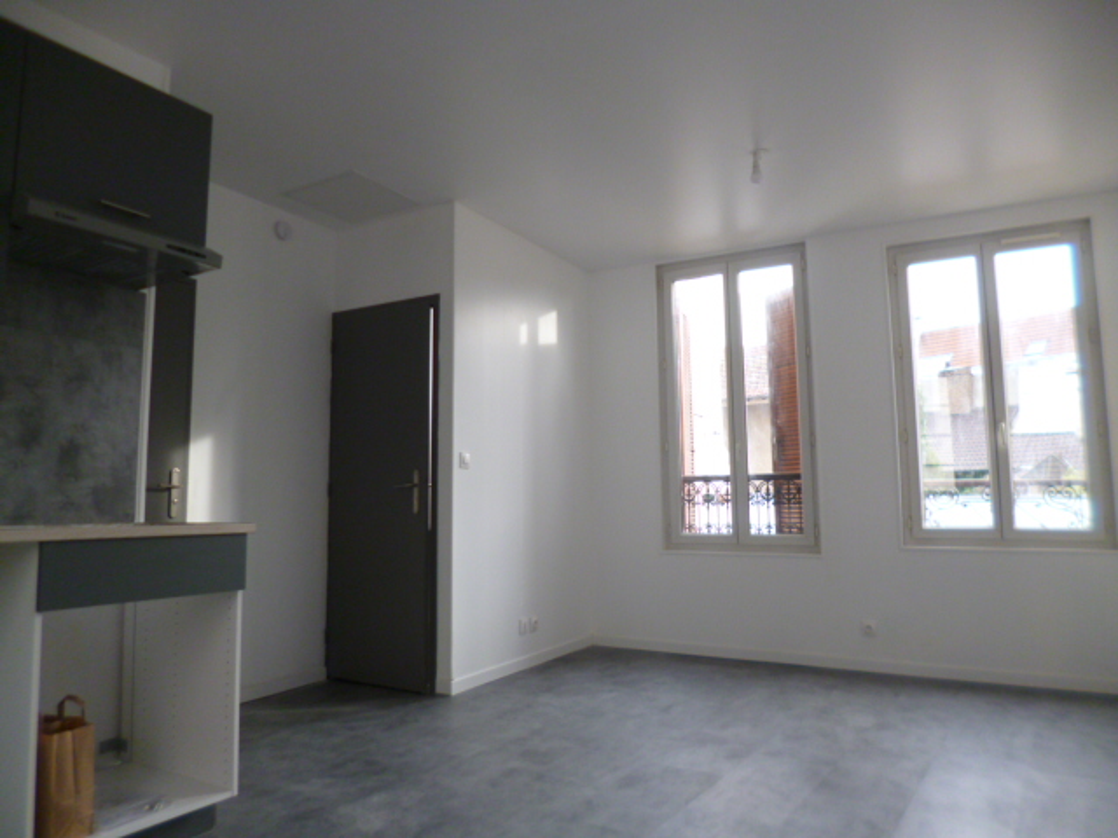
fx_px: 775
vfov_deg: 56.8
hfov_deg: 71.6
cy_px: 419
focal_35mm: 24
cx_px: 559
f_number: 2.5
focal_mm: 4.3
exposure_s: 1/60
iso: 200
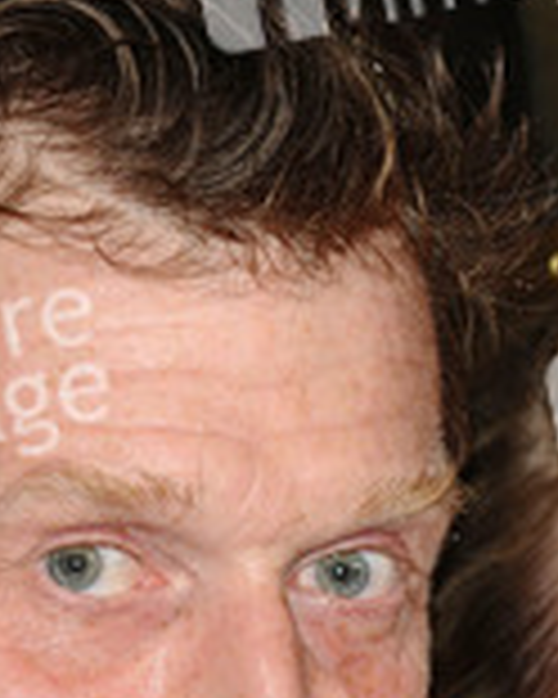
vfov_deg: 3.0
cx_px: 11
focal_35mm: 635
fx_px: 13113
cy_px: 621
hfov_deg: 2.4
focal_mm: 175
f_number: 4.5
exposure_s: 1/160
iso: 320
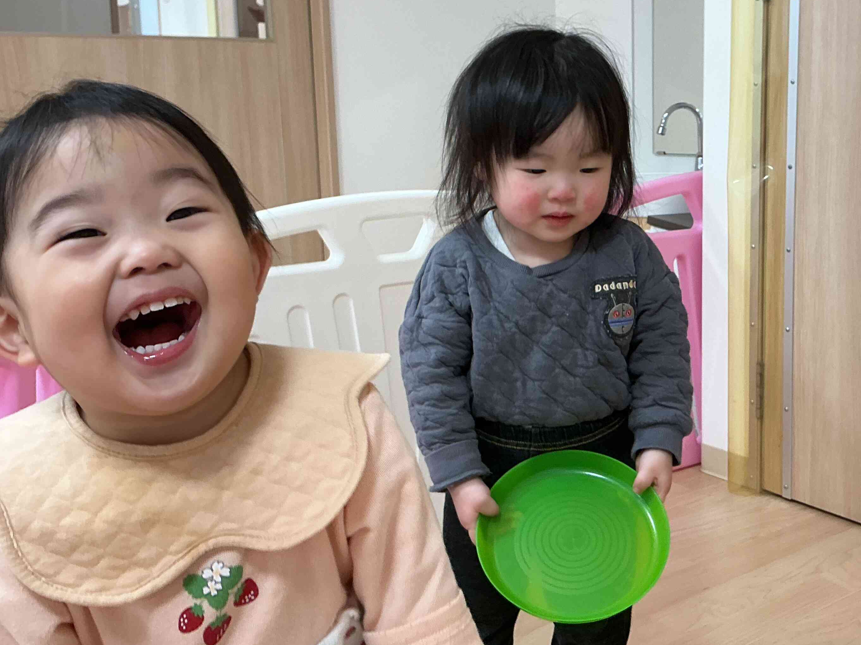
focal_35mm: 43
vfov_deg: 33.5
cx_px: 608
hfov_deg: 42.9
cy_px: 272
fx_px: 1069
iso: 50
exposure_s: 1/60
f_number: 1.8
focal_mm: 3
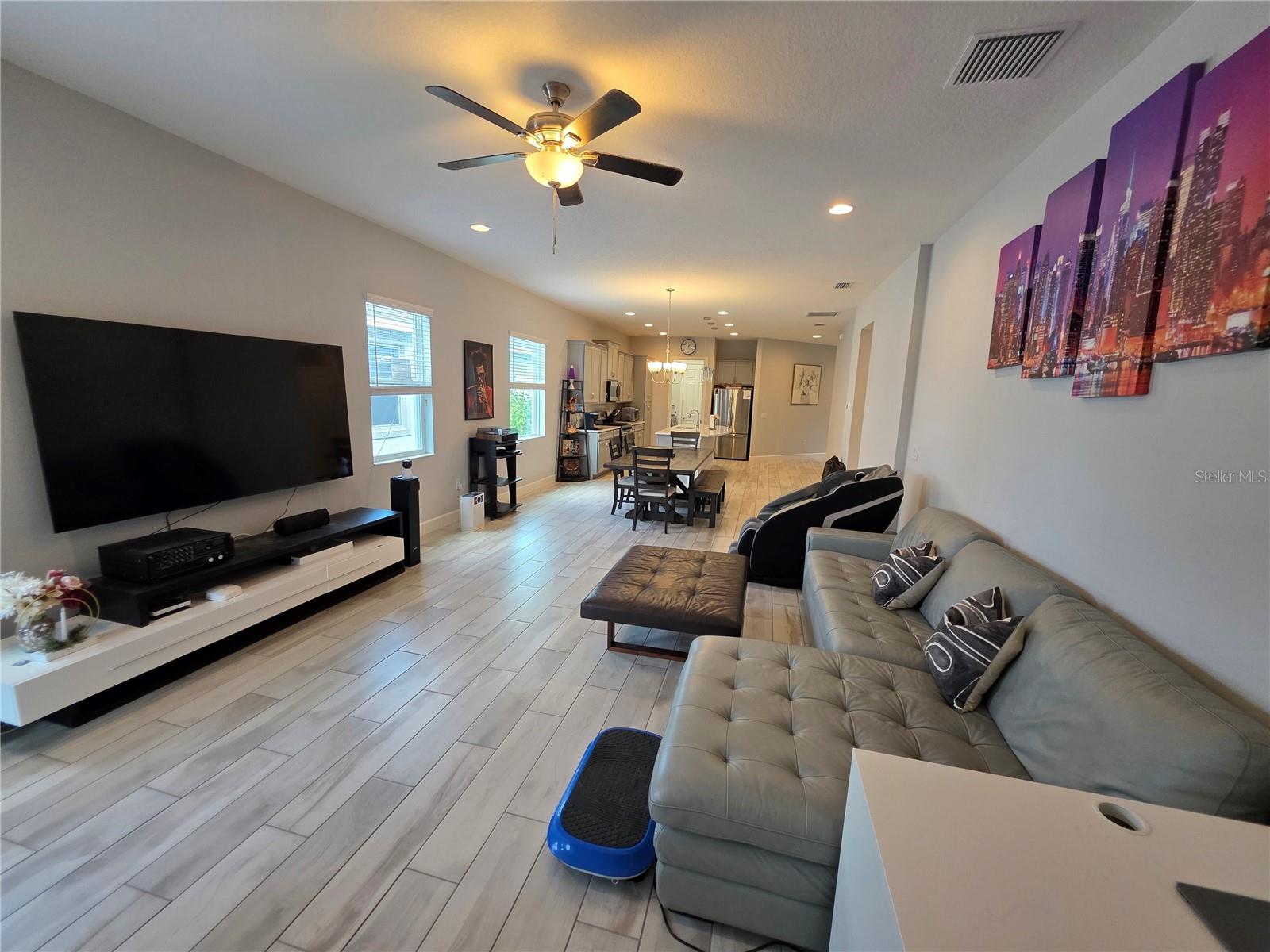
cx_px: 635
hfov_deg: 106.2
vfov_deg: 89.9
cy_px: 476
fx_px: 477
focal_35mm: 13
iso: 250
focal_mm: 2.2
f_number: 1.9
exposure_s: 1/120
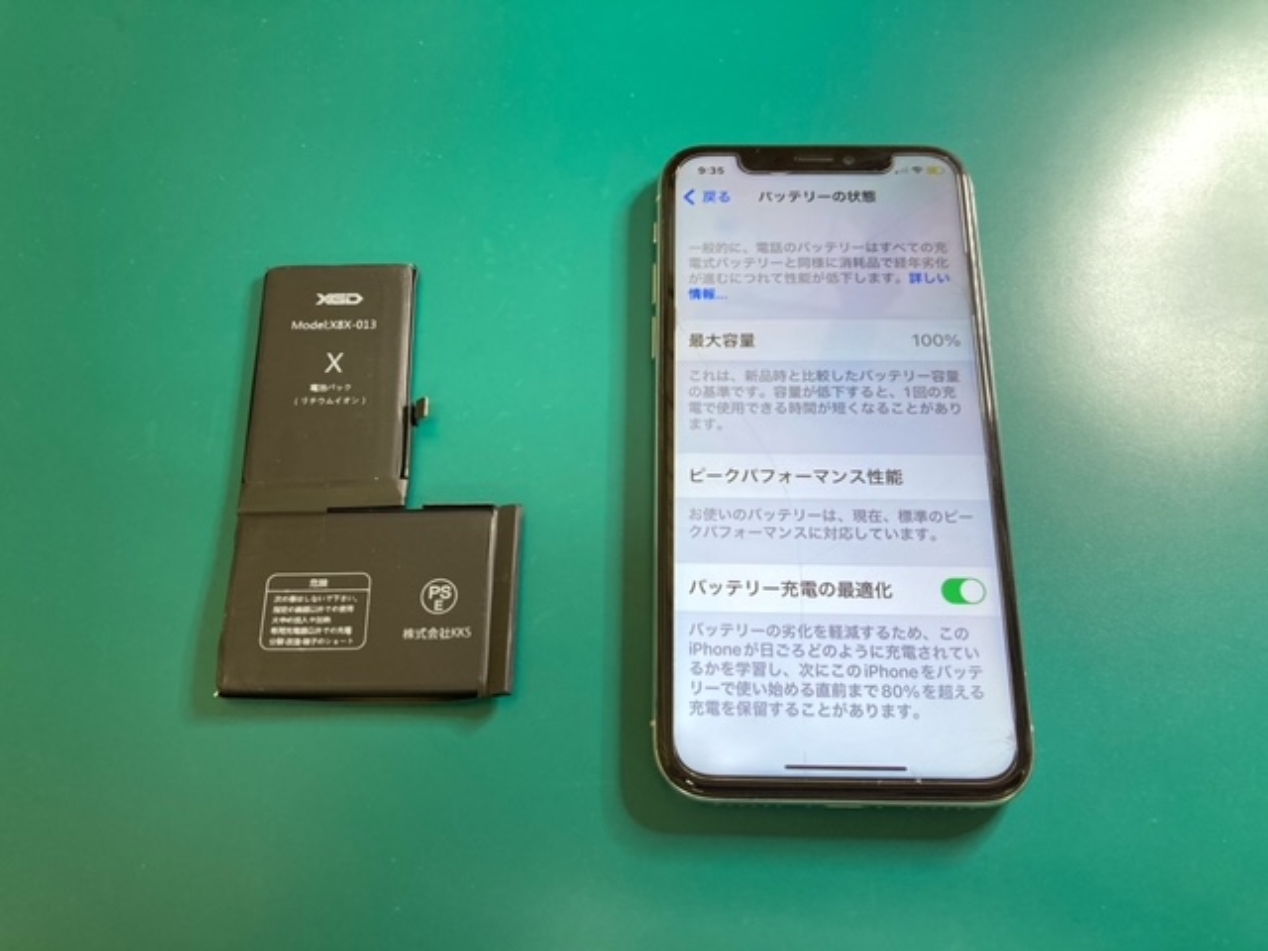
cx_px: 634
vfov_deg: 49.7
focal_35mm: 28
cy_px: 476
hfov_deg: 63.4
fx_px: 1026
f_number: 1.8
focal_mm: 3.99
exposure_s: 1/60
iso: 160
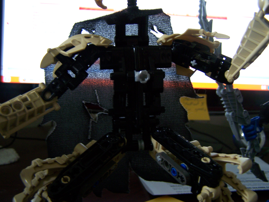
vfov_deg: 37.8
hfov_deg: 48.9
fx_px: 295
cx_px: 134
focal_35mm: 38
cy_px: 101
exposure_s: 1/8
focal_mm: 6.3
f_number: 2.8
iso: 160
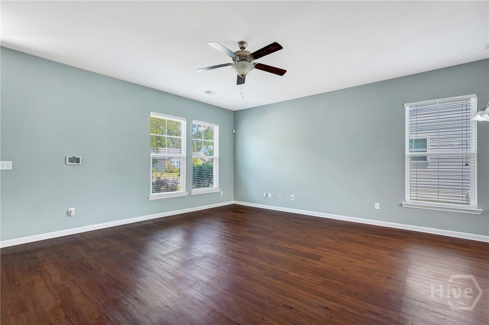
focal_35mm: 16
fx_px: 224
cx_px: 244
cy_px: 162
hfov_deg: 95.0
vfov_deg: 72.0
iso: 320
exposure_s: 1/25
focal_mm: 16.5
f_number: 9
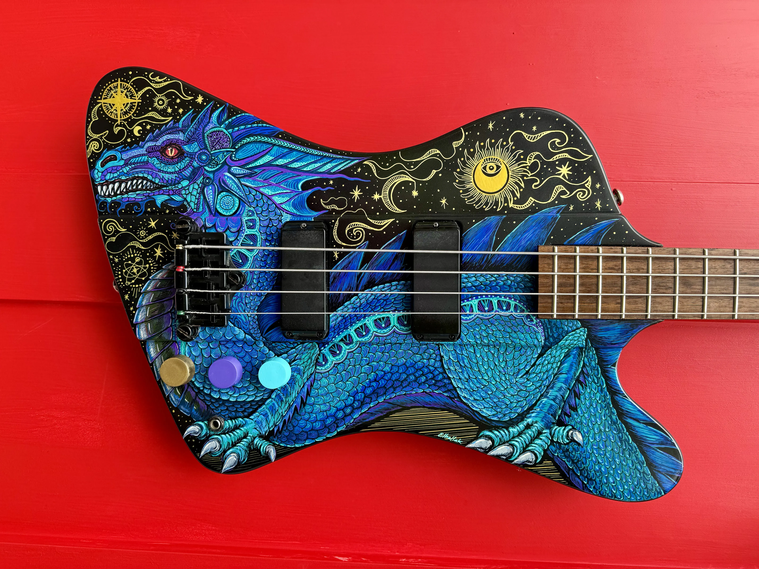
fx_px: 526
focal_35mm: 24
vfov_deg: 56.8
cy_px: 284
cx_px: 380
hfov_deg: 71.6
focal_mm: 6.76
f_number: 1.78
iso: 80
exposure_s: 1/341
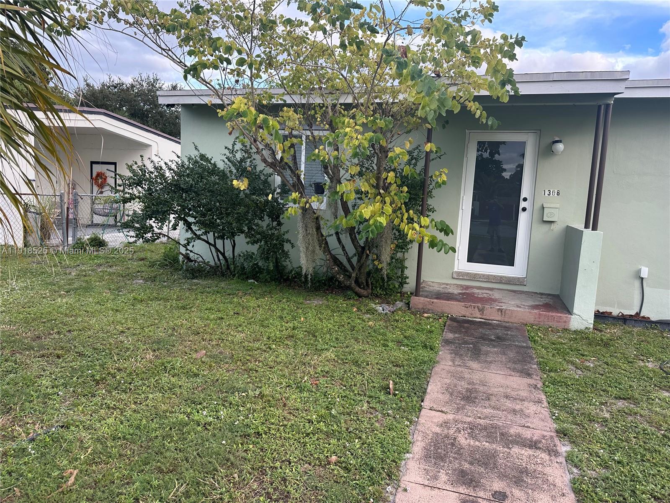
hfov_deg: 71.6
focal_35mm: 24
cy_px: 252
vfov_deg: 56.8
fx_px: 465
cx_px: 335
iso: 80
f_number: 1.78
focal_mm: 6.86
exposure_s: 1/414
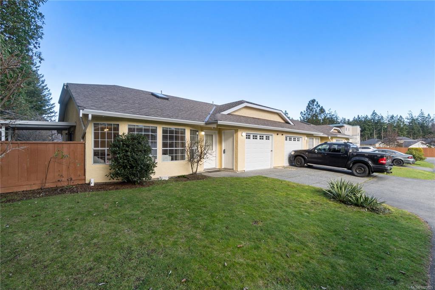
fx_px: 181
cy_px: 145
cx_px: 218
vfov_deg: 77.3
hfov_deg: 100.4
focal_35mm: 15
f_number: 11
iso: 100
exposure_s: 1/60
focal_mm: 10
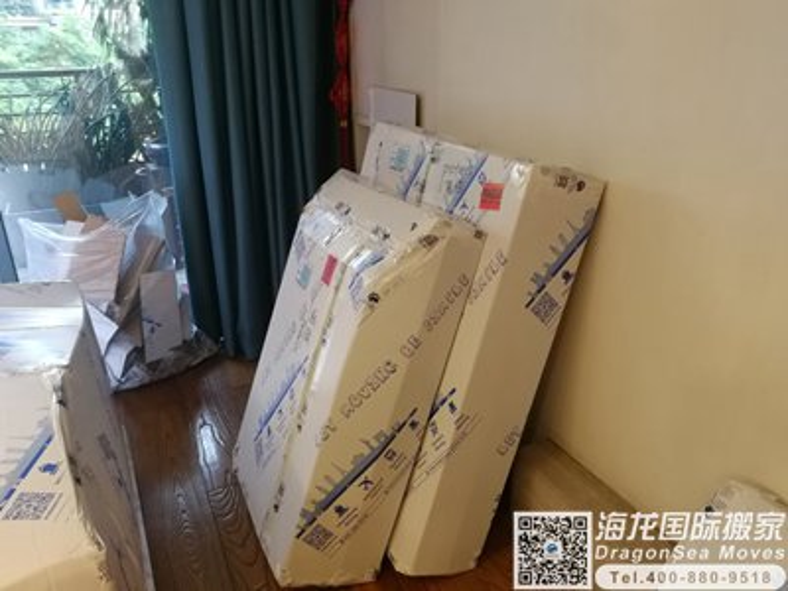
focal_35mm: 27
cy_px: 296
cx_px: 394
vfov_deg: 51.4
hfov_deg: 65.3
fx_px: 615
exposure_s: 1/25
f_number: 2.2
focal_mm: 3.84
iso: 400
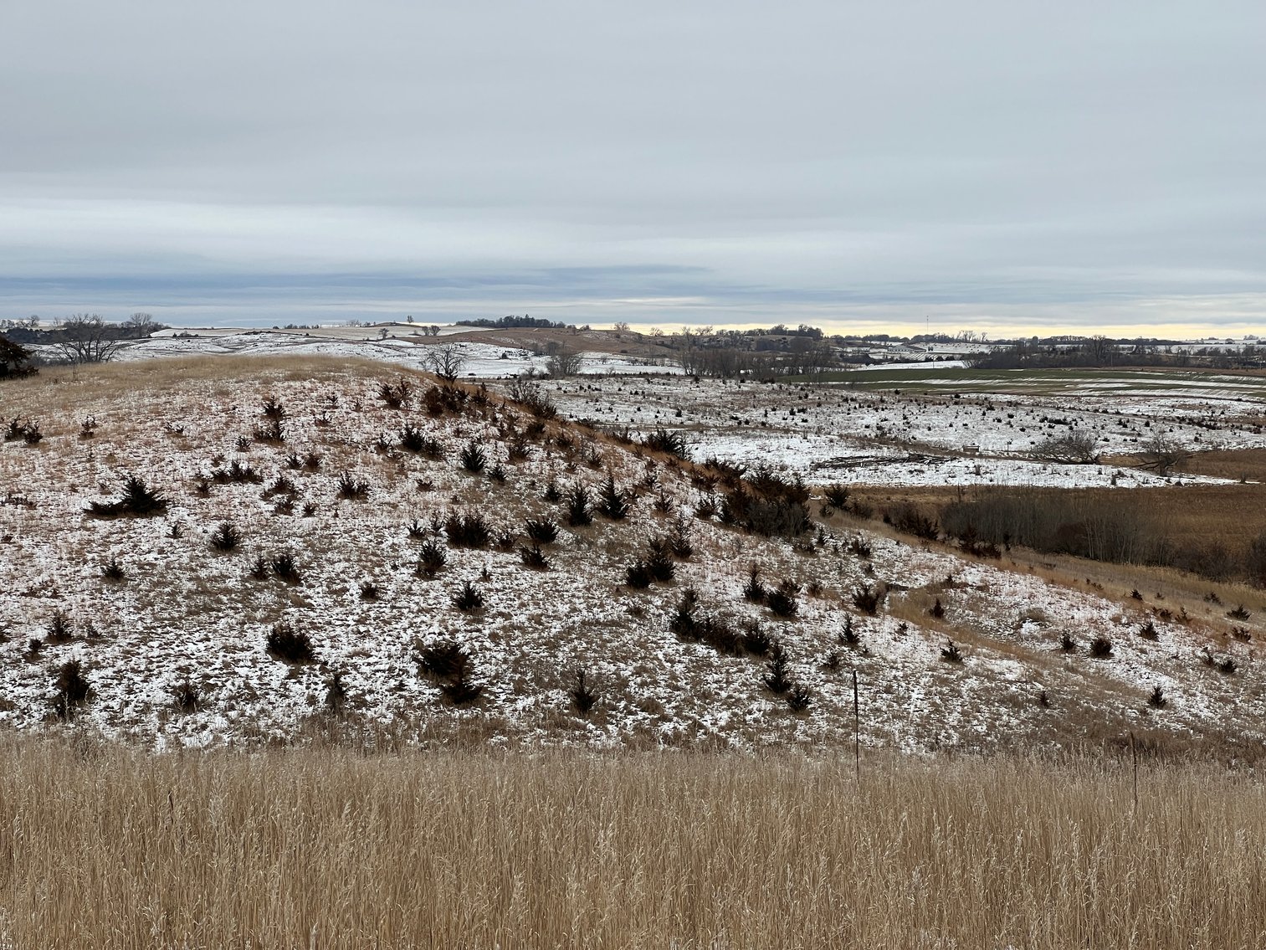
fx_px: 2816
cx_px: 633
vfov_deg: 19.1
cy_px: 475
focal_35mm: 77
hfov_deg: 25.3
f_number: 2.8
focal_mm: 9
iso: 32
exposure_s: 1/827
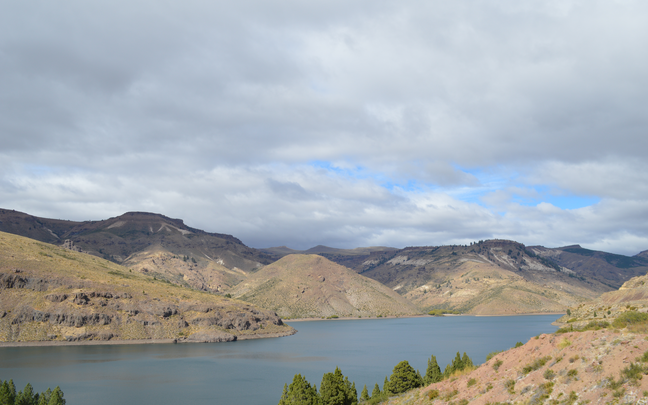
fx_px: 547
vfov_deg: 40.6
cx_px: 326
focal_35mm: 31
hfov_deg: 61.2
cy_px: 205
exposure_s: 1/320
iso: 100
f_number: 9
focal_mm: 20
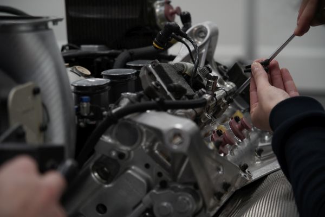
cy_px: 108
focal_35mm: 105
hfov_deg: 19.5
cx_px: 162
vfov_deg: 13.0
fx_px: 948
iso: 640
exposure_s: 1/125
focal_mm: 105
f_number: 4
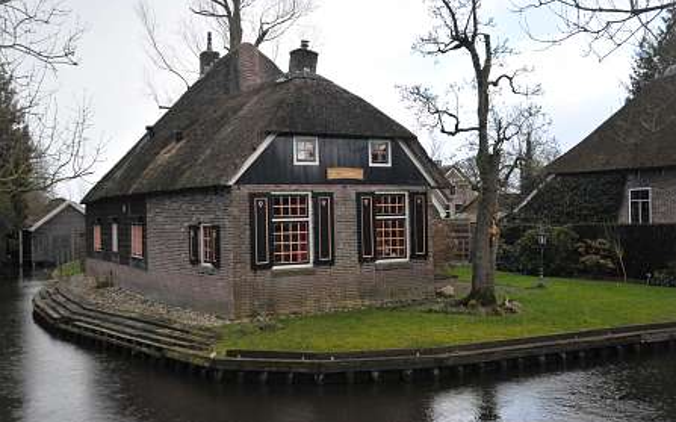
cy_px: 211
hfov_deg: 49.3
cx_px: 339
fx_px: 737
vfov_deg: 32.0
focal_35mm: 40
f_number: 4
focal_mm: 26
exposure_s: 1/500
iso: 320
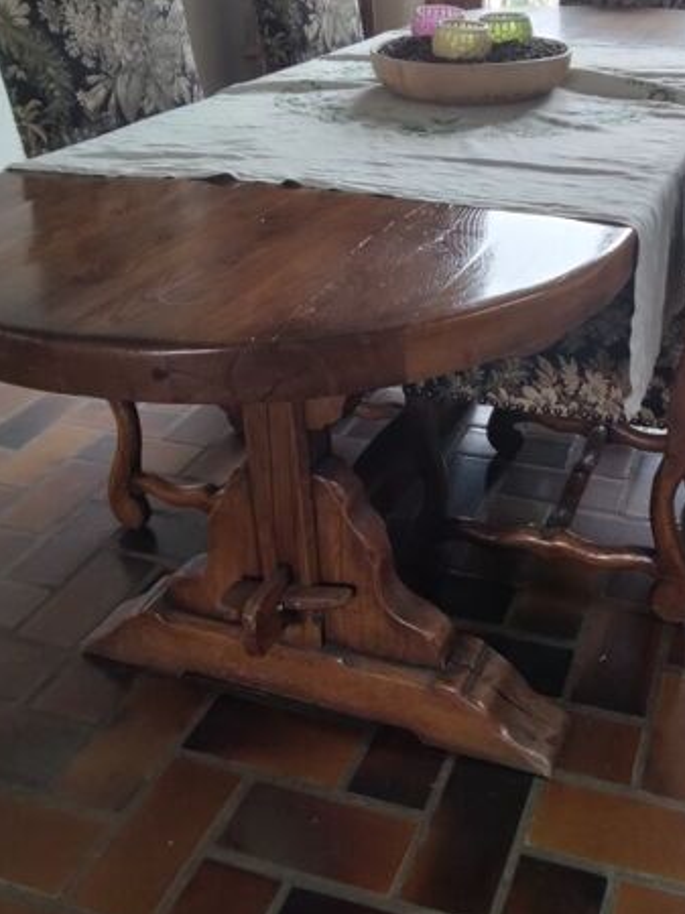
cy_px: 386
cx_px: 468
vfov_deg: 50.0
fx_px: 977
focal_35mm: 37
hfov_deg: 38.1
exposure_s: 1/50
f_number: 2
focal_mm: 2.78
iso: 84
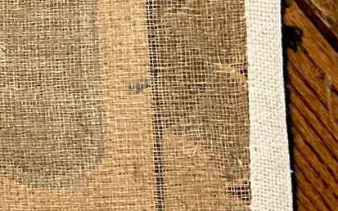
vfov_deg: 8.8
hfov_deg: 11.7
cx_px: -456
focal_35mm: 149
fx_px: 1372
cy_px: 50
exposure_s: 1/50
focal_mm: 3
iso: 80
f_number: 1.8
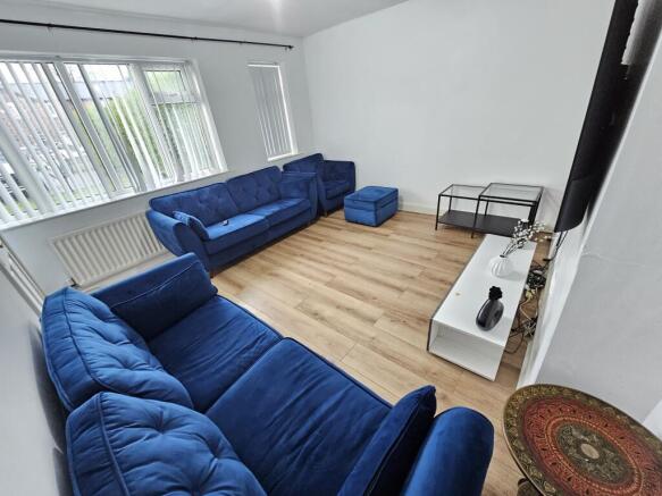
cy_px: 248
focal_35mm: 13
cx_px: 331
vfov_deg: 89.9
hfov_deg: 106.2
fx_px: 249
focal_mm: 2.2
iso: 640
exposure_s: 1/33
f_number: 2.2
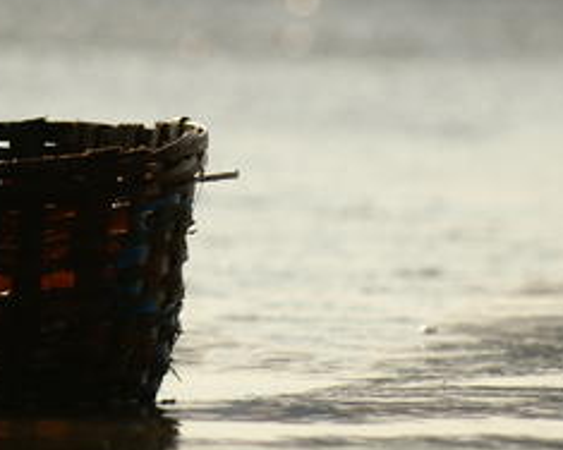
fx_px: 19145
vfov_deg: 1.3
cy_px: 31
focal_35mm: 1149
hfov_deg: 1.7
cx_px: 271
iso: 200
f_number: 5.6
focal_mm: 300
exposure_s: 1/1600
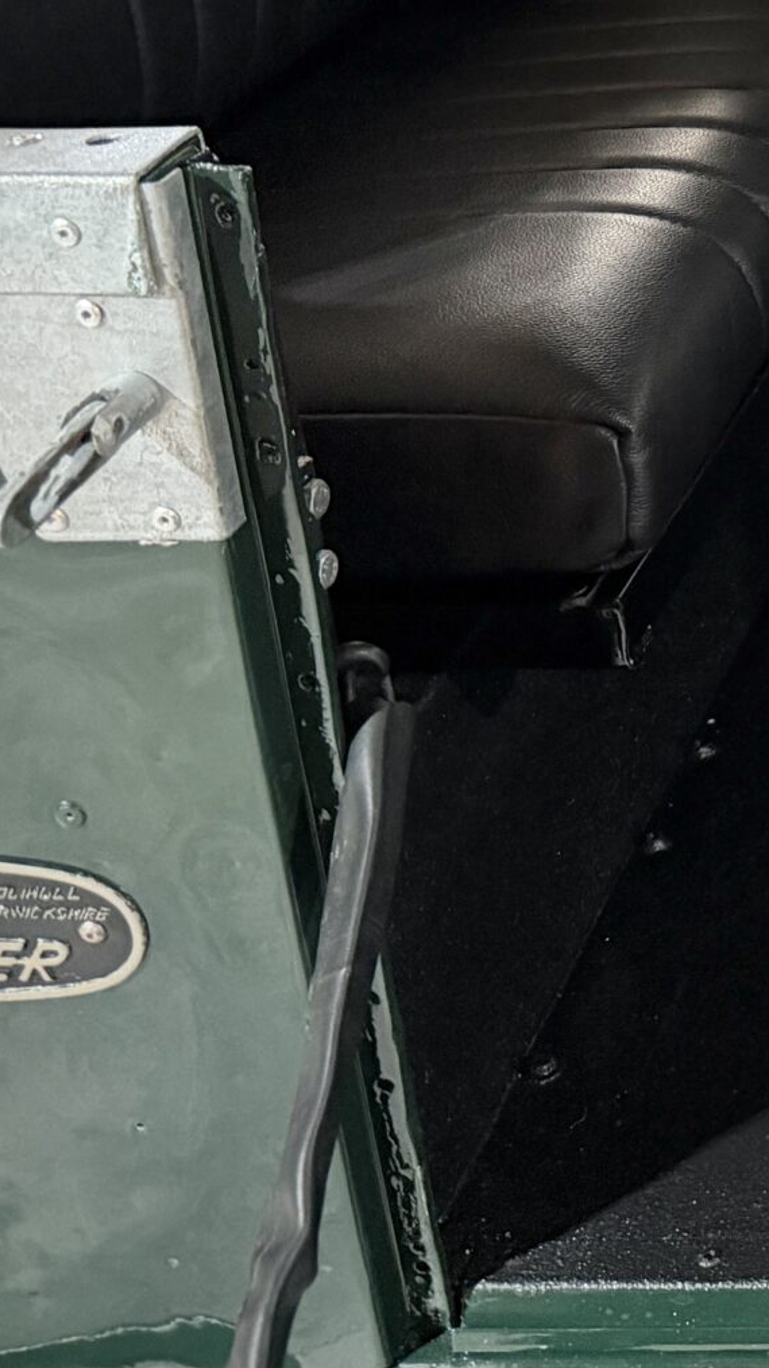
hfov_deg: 15.0
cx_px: 1515
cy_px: 107
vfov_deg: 30.3
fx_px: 2394
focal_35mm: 66
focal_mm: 6.76
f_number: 1.78
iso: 800
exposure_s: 1/25
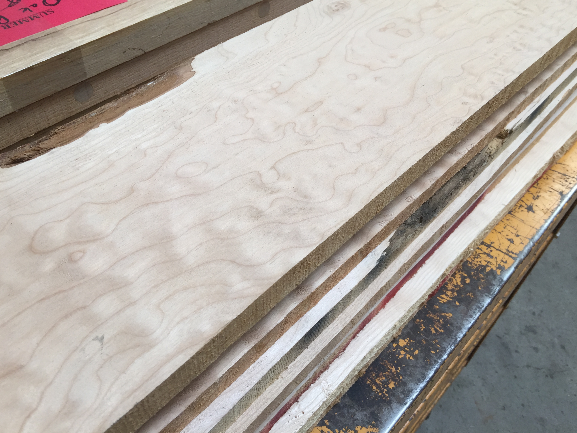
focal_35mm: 30
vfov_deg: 46.8
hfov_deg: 60.0
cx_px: 286
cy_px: 211
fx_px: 500
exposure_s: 1/60
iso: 40
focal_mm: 4.15
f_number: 2.2
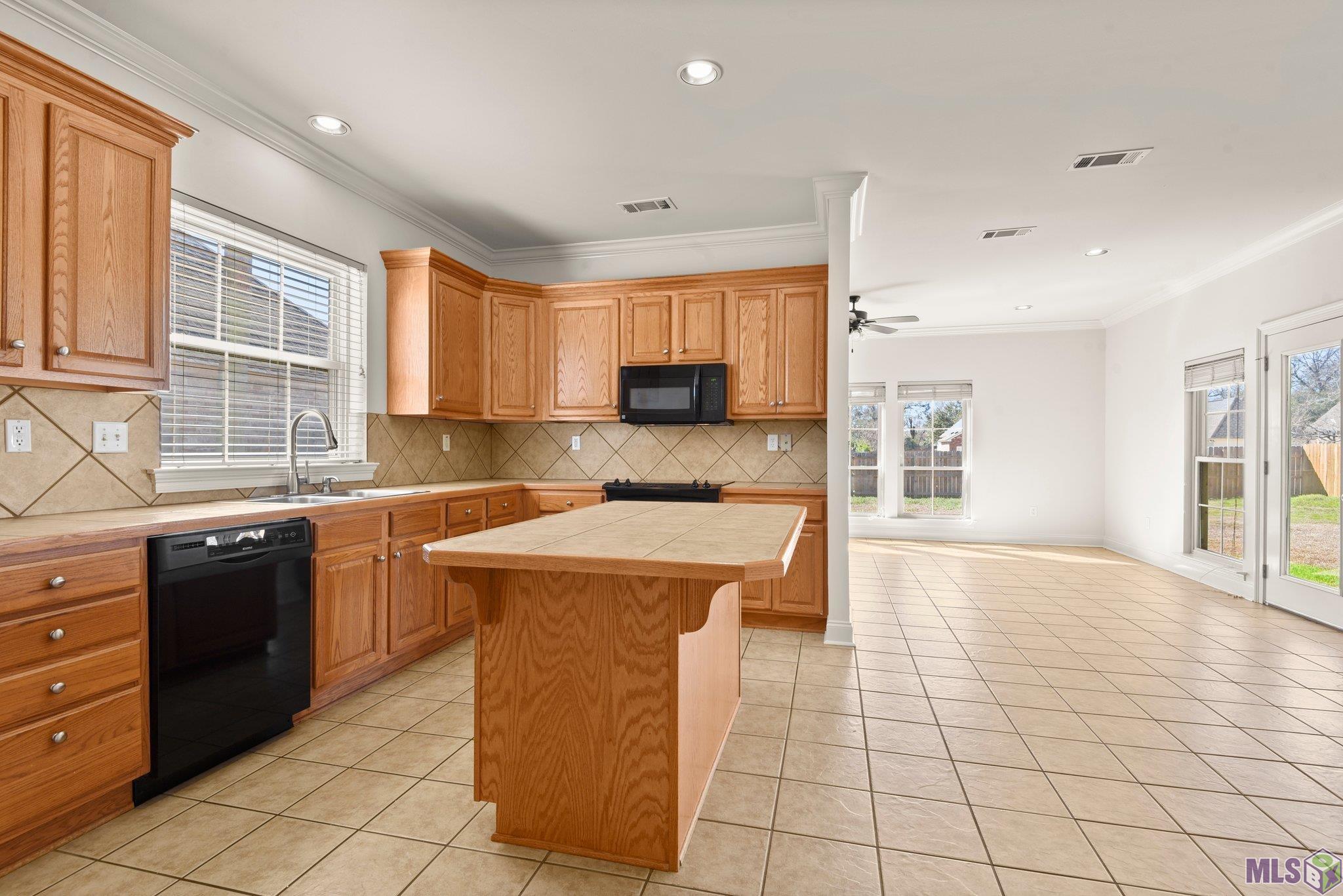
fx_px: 597
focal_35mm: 16
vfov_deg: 73.8
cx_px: 672
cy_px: 448
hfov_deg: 96.7
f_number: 10
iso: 320
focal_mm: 16
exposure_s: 1/6
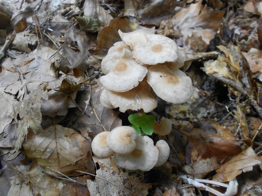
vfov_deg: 51.4
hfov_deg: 65.3
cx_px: 129
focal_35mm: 27
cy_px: 100
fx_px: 204
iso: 200
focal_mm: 4.6
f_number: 3.2
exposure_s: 1/30
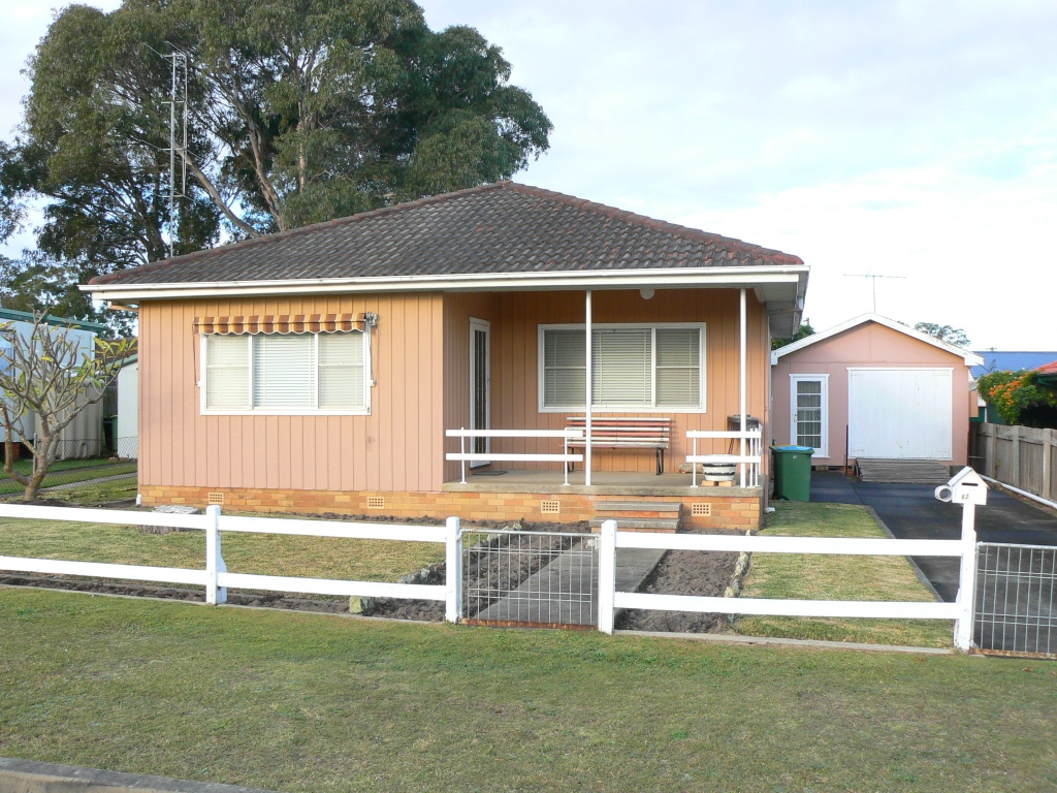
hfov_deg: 51.4
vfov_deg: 39.7
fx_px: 1099
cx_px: 528
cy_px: 396
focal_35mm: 36
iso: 80
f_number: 4.5
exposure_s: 1/100
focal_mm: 6
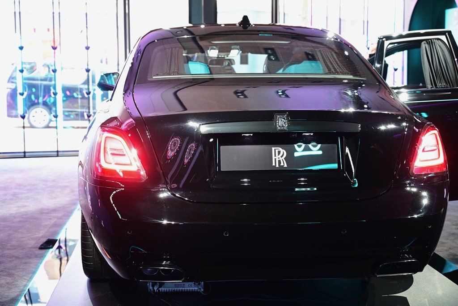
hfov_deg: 39.6
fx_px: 636
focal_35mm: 50
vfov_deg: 27.0
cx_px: 229
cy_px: 153
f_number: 4
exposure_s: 1/15
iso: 2000
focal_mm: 50
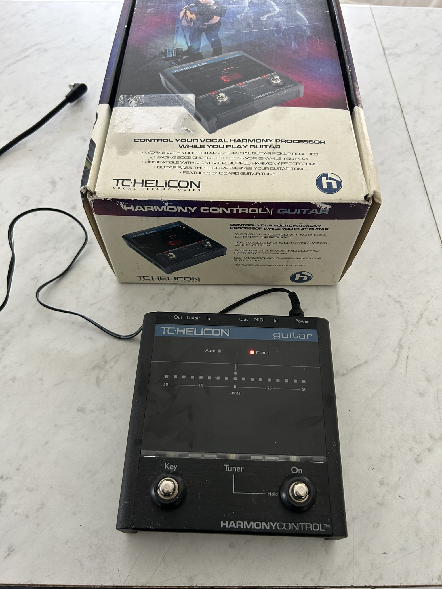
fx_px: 443
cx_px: 221
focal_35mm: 26
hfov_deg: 53.1
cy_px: 294
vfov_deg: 67.3
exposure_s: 1/60
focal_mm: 5.7
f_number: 1.5
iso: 160
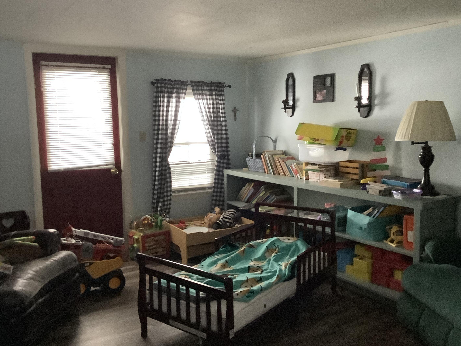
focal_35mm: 33
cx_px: 223
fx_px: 440
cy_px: 174
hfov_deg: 55.3
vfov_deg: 43.0
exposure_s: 1/25
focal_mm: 3.3
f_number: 2.4
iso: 640
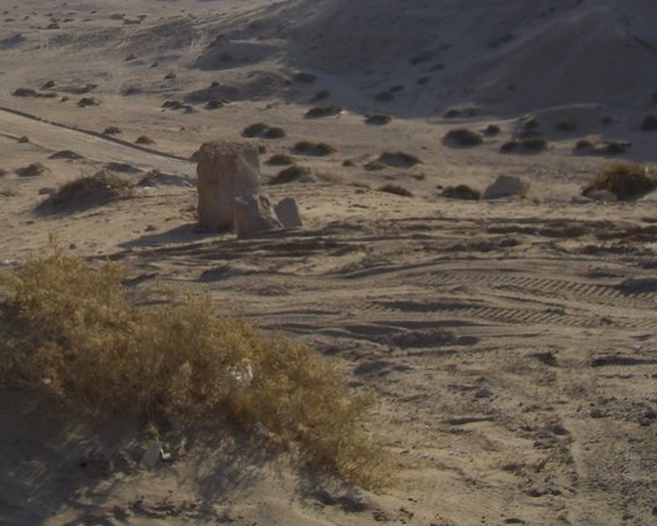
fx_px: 1303
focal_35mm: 67
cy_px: 67
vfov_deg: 22.3
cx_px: 120
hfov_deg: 27.7
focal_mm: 5.8
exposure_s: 1/800
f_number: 4.3
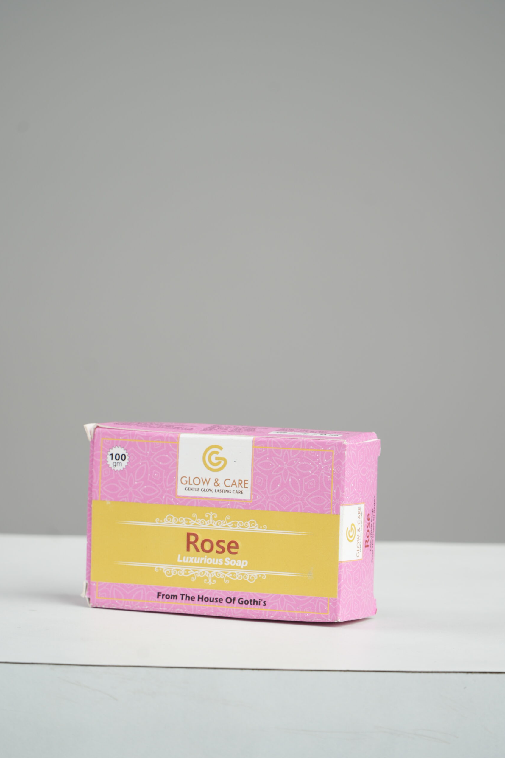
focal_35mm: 158
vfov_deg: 13.0
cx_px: 253
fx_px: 3324
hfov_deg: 8.7
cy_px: 378
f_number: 8
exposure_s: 1/100
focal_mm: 105
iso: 160
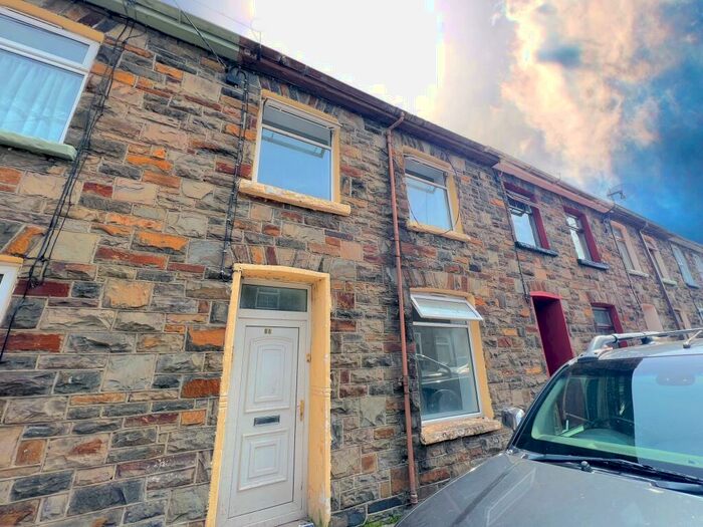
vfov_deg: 89.9
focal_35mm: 13
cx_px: 352
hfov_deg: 106.2
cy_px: 264
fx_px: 264
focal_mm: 1.57
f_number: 1.8
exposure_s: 1/490
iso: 32
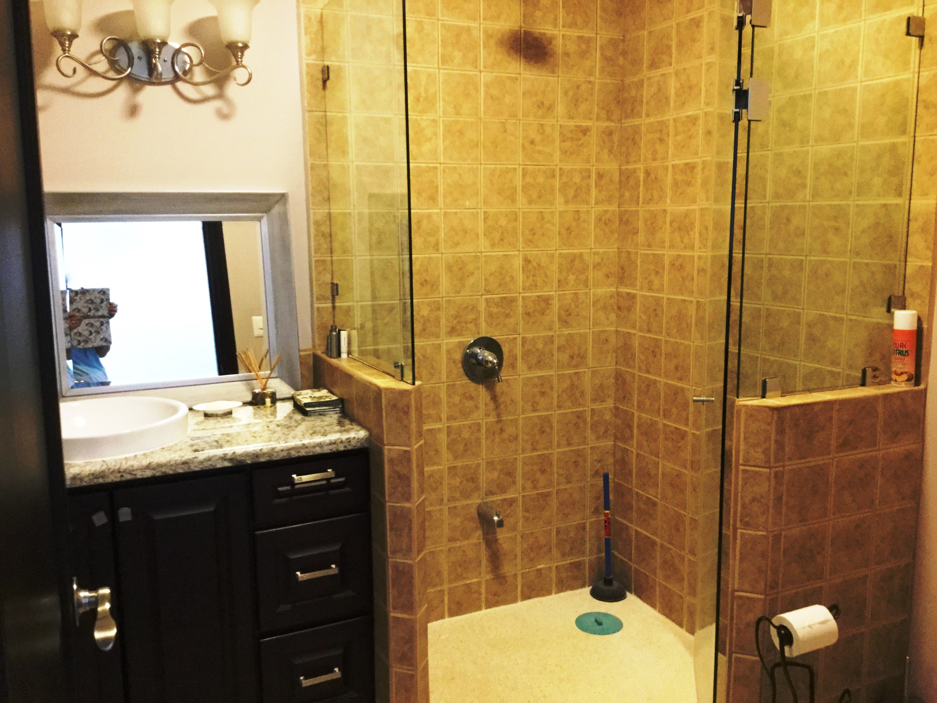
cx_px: 468
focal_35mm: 31
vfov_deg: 45.4
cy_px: 352
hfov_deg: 58.4
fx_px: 839
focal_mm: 3.3
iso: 400
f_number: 2.4
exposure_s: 1/15
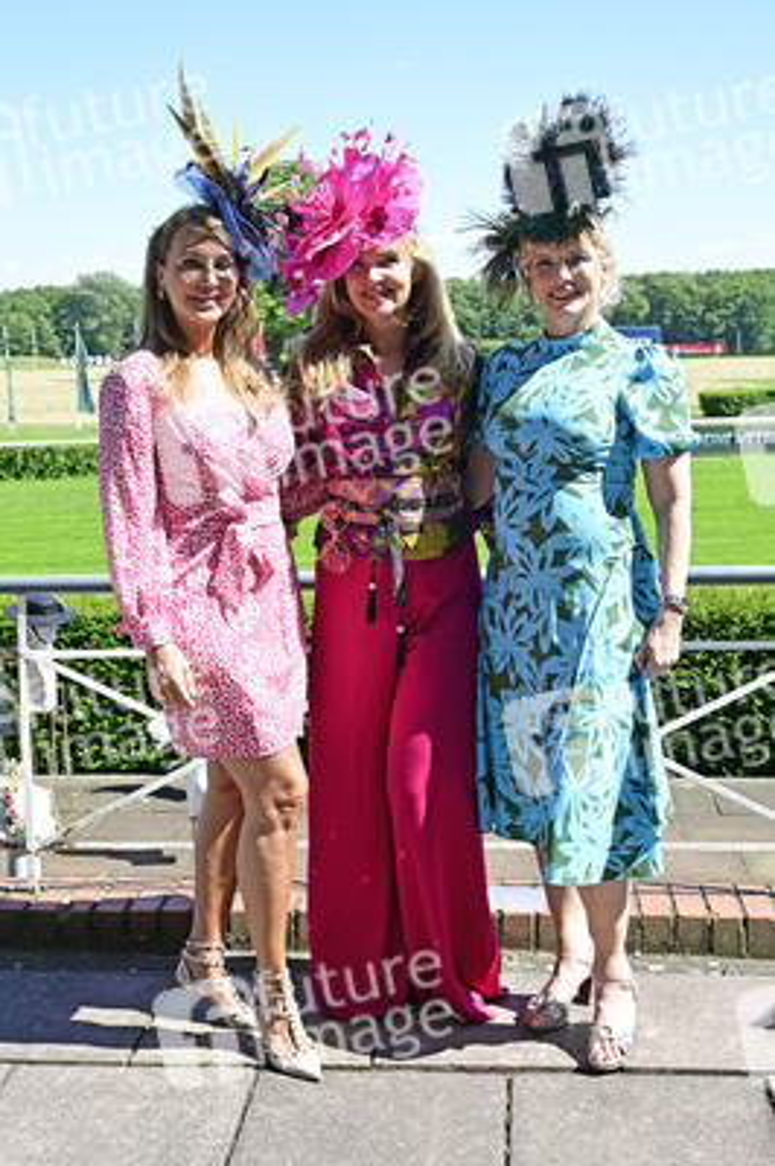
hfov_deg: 35.0
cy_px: 583
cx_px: 388
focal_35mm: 38
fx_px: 1229
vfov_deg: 50.7
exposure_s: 1/200
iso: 100
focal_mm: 38
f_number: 6.3
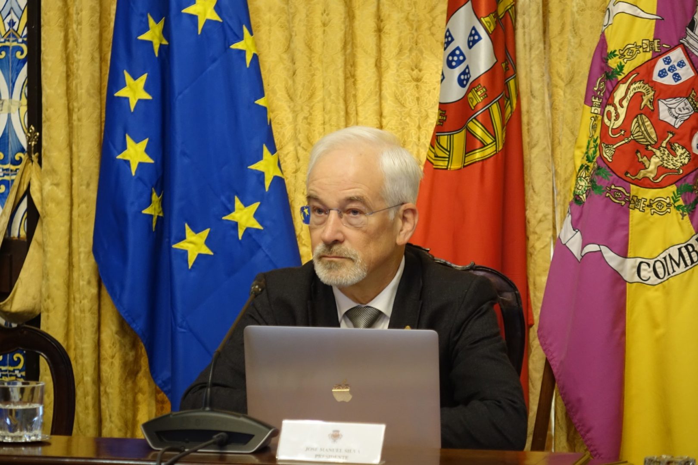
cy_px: 232
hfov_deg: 13.9
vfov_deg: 9.3
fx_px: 2869
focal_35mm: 148
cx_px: 349
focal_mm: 54.09
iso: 800
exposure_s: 1/50
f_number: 2.8
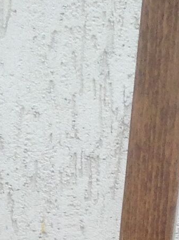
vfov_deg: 8.9
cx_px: 93
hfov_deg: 7.4
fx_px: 1383
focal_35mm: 200
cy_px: 587
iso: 64
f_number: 2.4
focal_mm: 4.28
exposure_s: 1/60
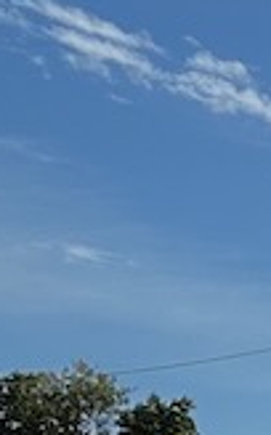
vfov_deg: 10.5
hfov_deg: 5.4
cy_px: 355
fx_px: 2360
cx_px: 1217
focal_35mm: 199
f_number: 1.78
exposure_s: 1/10753
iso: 80
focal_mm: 6.86
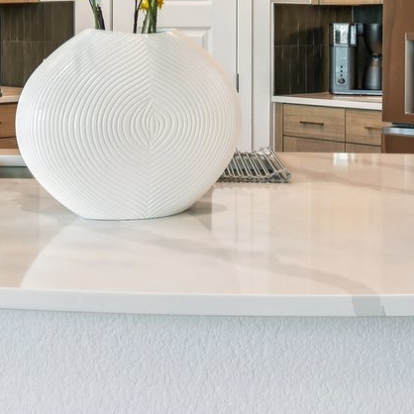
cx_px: 93
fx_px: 1015
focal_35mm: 75
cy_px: 19
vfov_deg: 22.3
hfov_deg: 22.8
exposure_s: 1/20
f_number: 8
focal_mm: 18
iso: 360
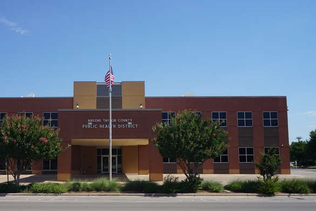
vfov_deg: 34.4
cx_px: 108
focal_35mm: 39
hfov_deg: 49.1
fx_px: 340
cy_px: 129
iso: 100
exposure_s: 1/160
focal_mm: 19
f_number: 11
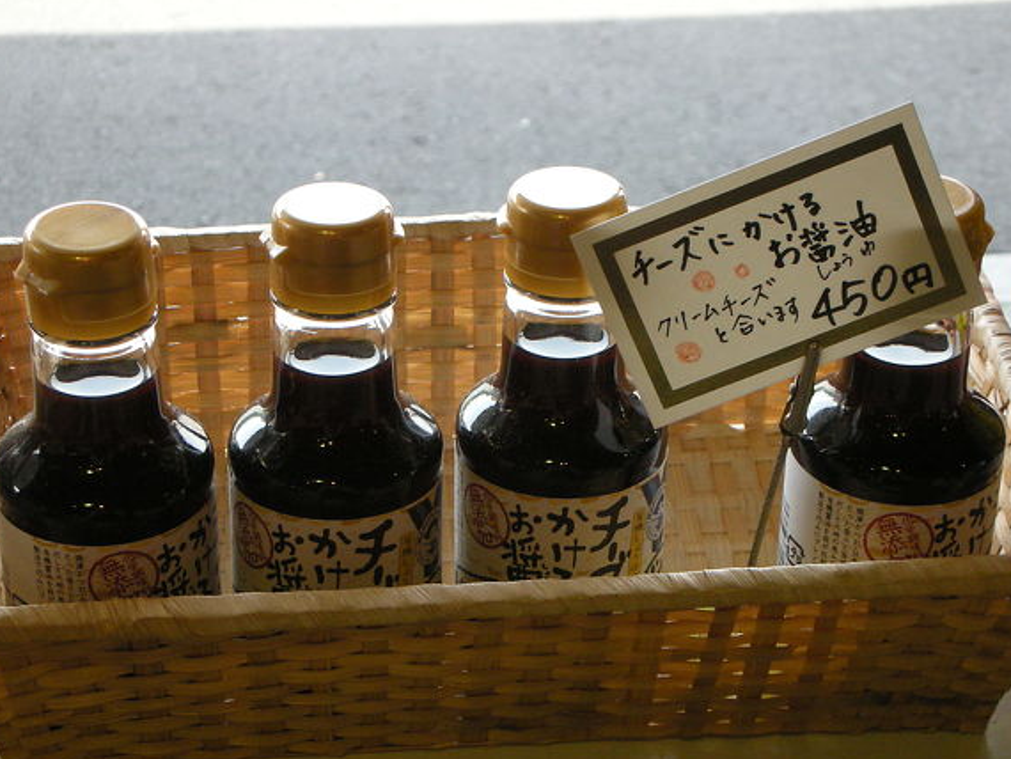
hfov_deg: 20.0
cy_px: 421
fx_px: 2863
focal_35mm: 98
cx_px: 497
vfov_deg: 15.1
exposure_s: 1/125
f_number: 4.5
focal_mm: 14.3
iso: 196
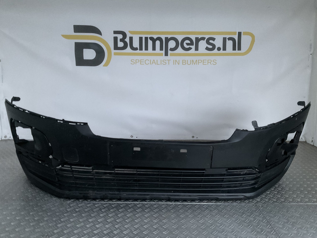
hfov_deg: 61.7
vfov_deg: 48.2
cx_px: 158
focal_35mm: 29
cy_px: 119
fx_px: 266
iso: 400
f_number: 1.8
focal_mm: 3
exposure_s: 1/25
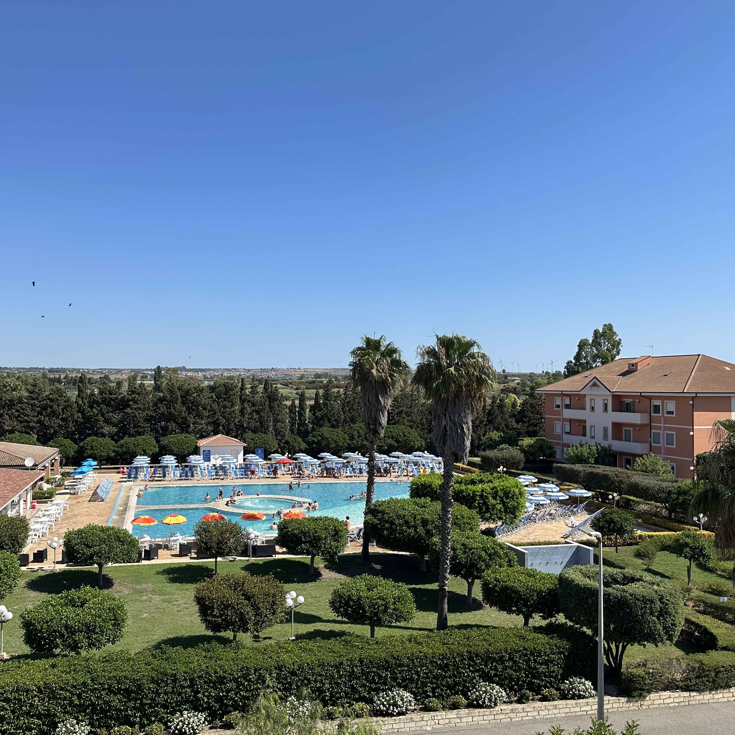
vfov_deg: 55.6
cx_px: 266
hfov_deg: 54.8
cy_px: 374
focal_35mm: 29
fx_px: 697
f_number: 1.78
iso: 80
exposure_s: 1/5263
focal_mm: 6.86
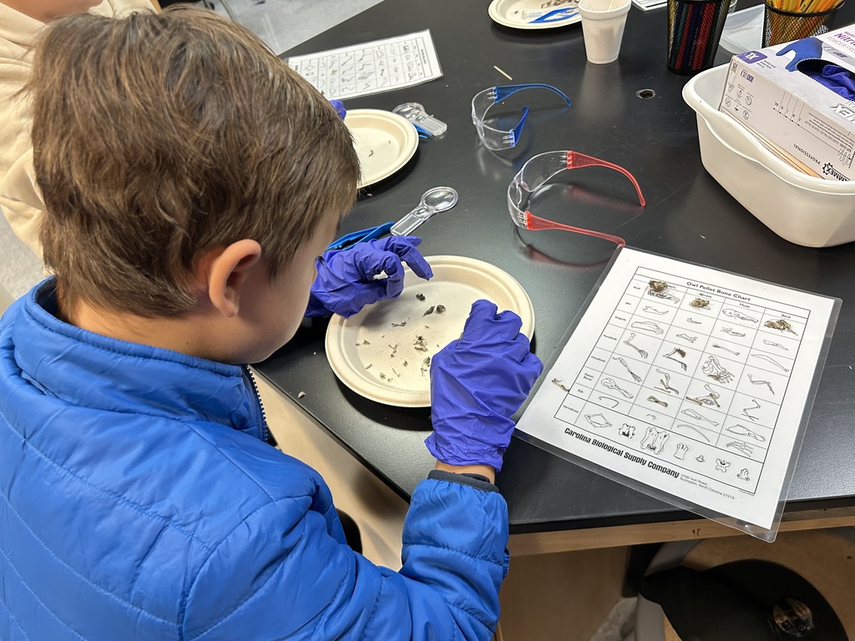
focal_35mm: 26
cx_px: 428
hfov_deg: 67.3
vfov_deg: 53.1
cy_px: 320
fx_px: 642
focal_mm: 5.7
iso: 160
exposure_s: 1/60
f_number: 1.5
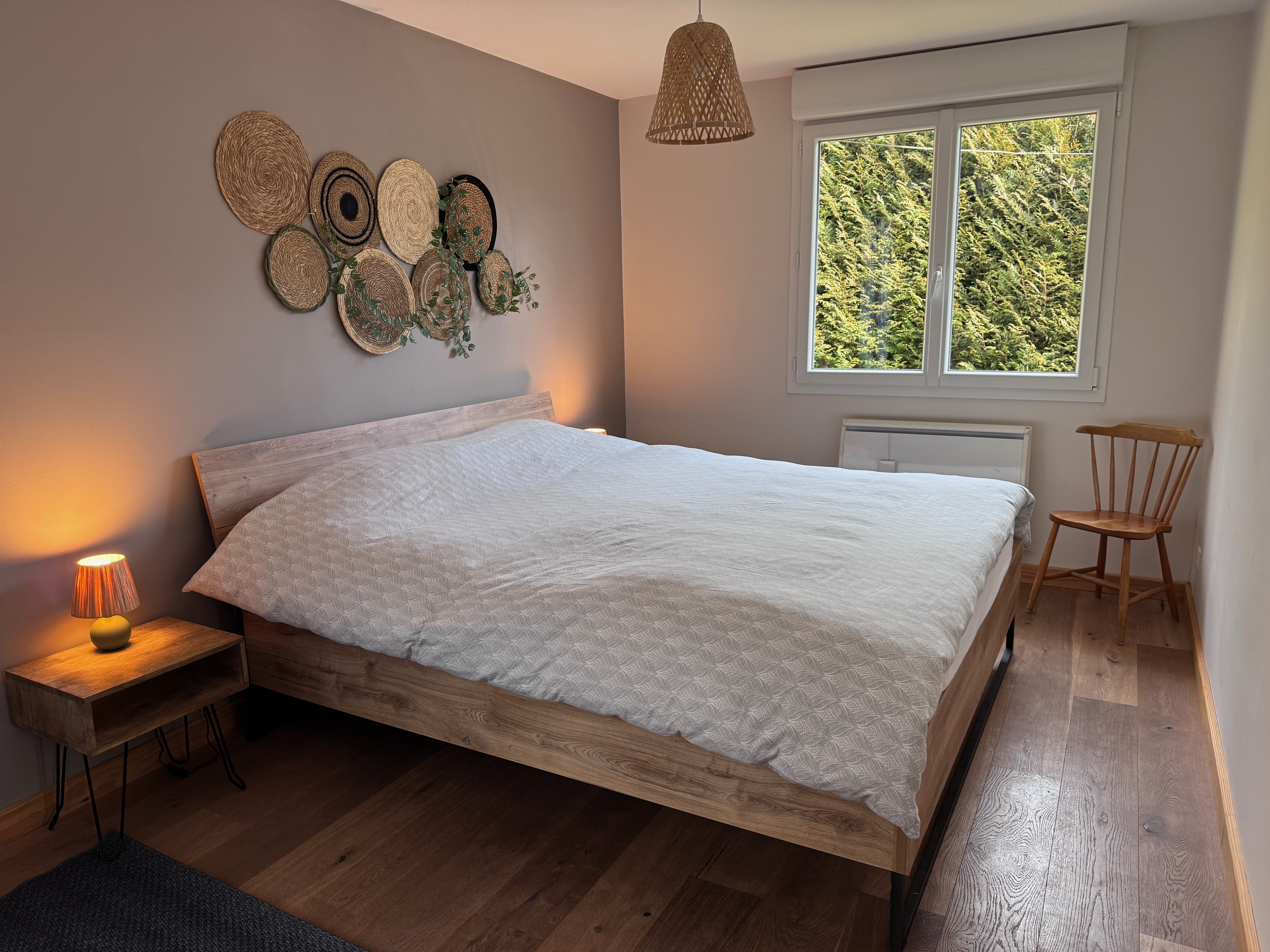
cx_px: 635
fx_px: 881
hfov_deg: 71.6
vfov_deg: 56.8
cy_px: 476
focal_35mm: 24
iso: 125
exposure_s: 1/121
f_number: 1.78
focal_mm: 6.76
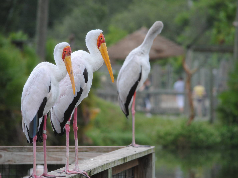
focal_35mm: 227
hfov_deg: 8.7
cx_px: 117
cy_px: 89
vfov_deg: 6.5
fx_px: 1561
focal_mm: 140
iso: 320
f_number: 4.8
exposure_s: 1/500
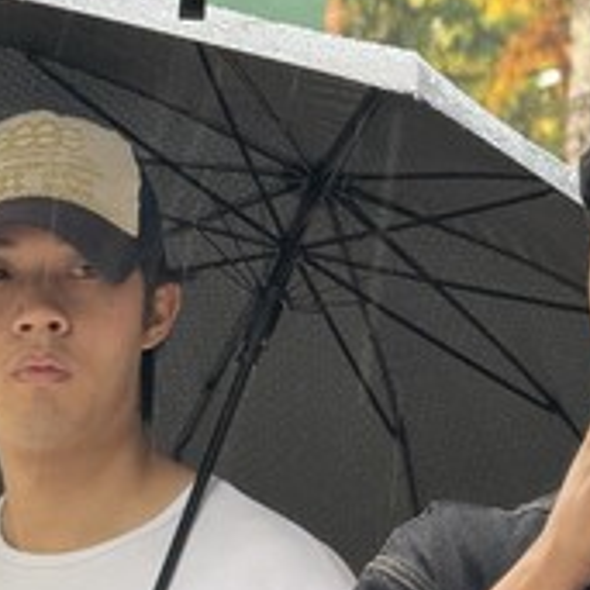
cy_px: 562
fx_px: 7193
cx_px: 514
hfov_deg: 4.7
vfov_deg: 4.7
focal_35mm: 373
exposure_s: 1/85
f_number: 2.8
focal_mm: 15.66
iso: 250
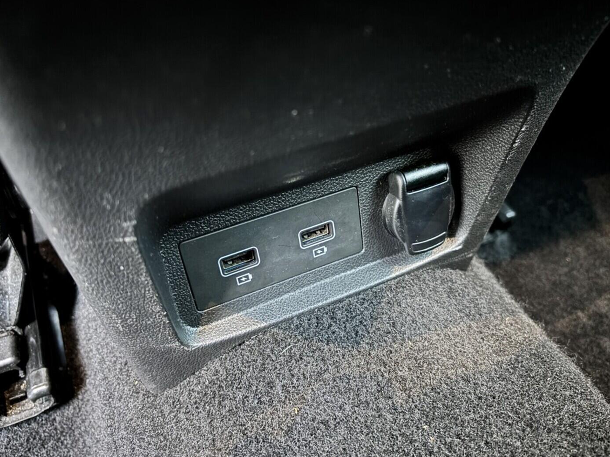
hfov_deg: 65.3
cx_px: 303
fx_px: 476
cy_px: 235
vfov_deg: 51.3
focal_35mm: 27
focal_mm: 5.96
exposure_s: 1/5
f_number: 1.6
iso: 1000
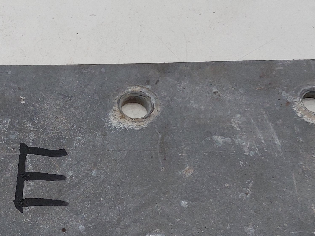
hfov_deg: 25.7
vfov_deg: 19.6
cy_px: 195
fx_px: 673
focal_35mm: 74
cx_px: 51
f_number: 1.8
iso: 80
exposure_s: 1/50
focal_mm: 4
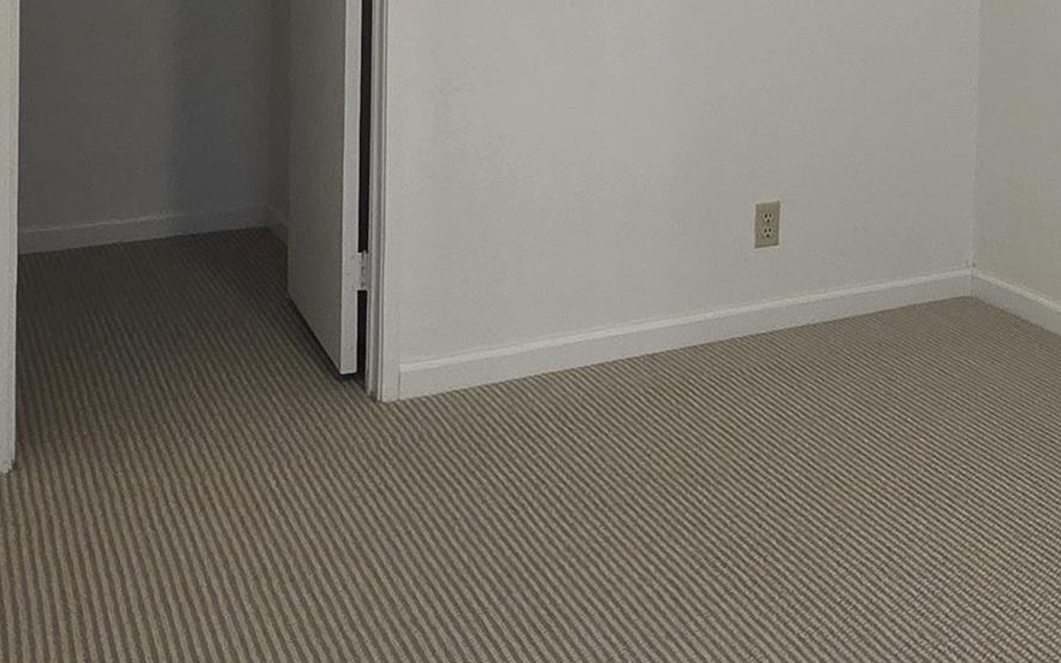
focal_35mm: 48
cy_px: -117
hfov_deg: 39.4
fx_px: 1388
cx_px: 912
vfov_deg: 24.5
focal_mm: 2.2
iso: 320
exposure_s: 1/60
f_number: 2.2
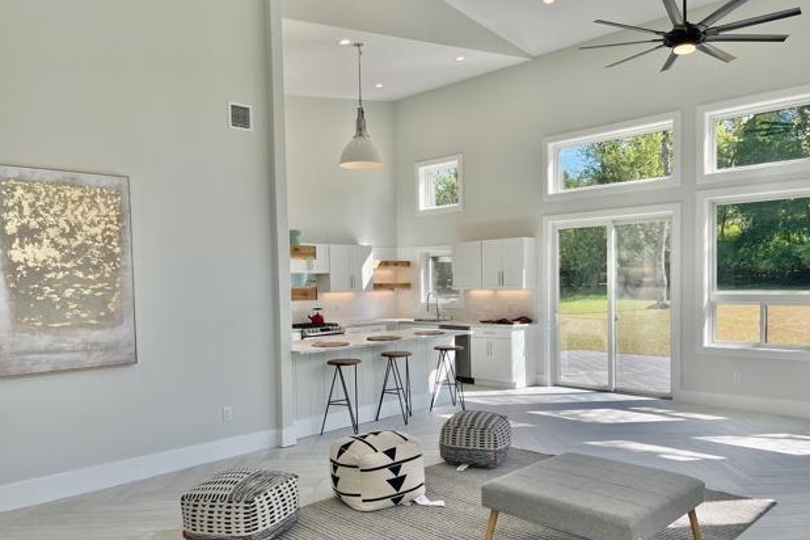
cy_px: 299
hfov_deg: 65.5
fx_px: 630
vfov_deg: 46.3
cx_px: 414
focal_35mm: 28
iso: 32
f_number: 1.6
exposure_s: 1/722
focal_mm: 5.1
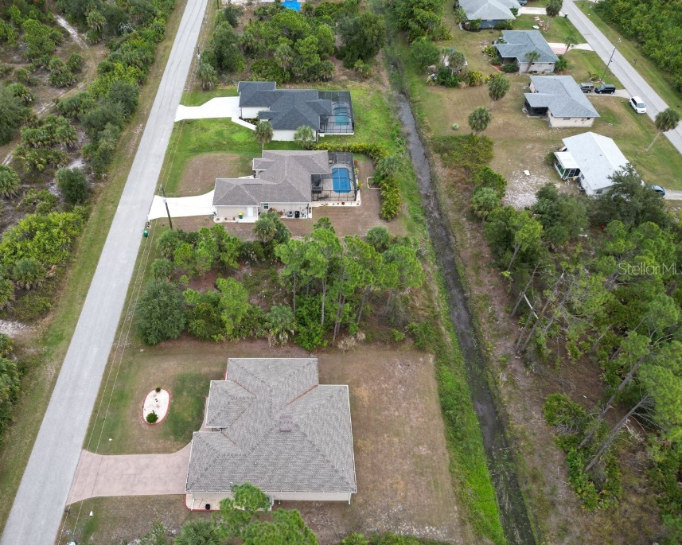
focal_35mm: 28
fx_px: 565
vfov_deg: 51.5
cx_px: 286
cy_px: 268
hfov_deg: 61.9
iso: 120
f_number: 1.7
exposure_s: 1/320
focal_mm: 6.72
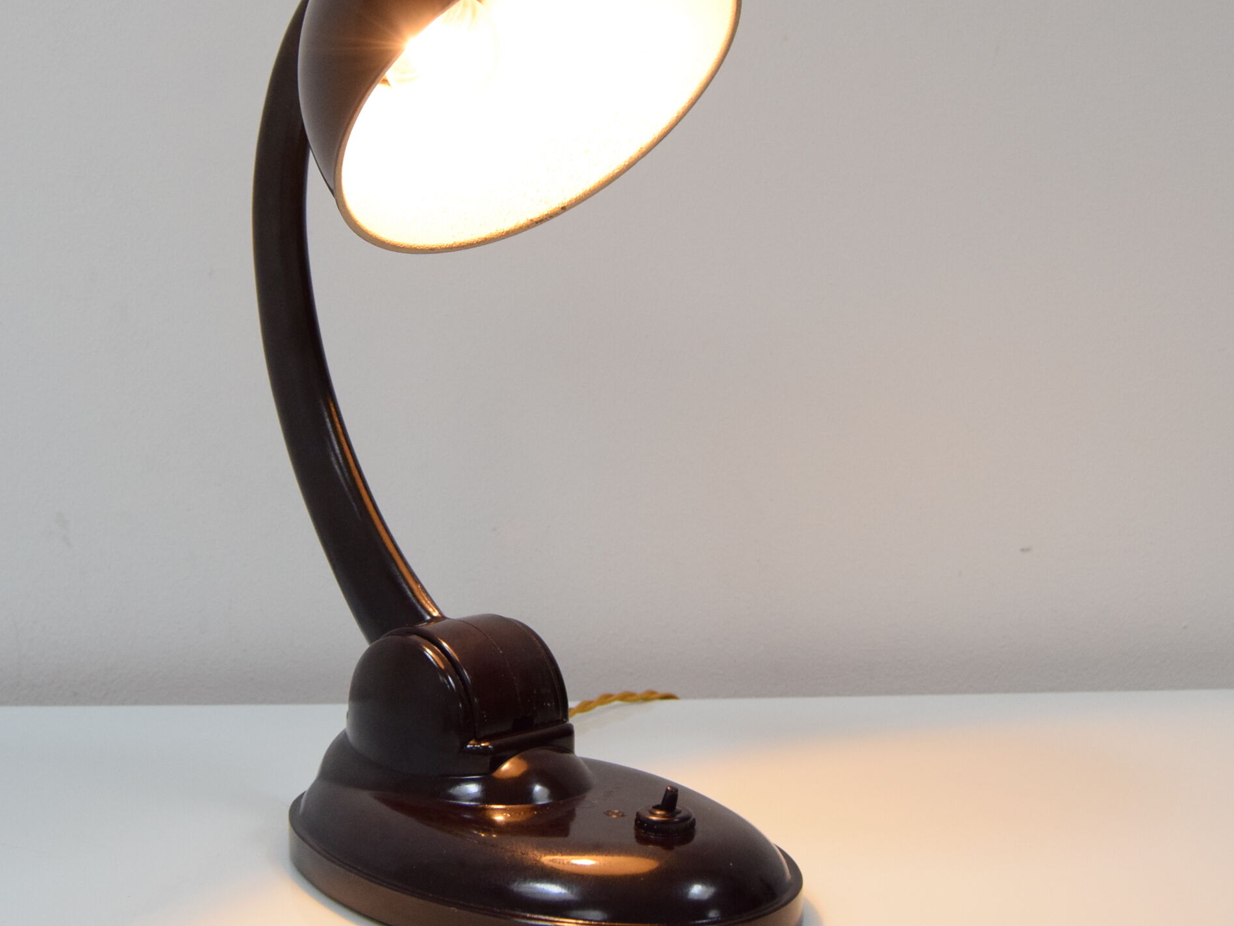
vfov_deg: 29.0
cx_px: 468
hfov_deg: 38.0
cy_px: 362
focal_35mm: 50
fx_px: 1782
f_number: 5
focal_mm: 22
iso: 1600
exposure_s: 1/100
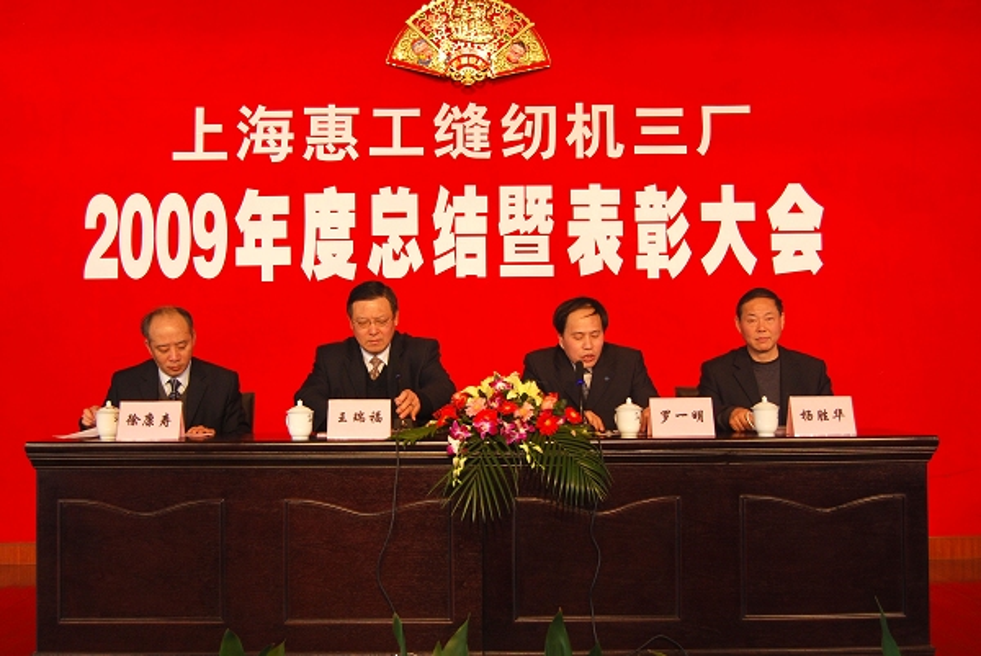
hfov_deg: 53.1
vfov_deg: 36.9
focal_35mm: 36
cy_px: 328
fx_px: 982
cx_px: 490
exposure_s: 1/60
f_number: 4
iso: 200
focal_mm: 24
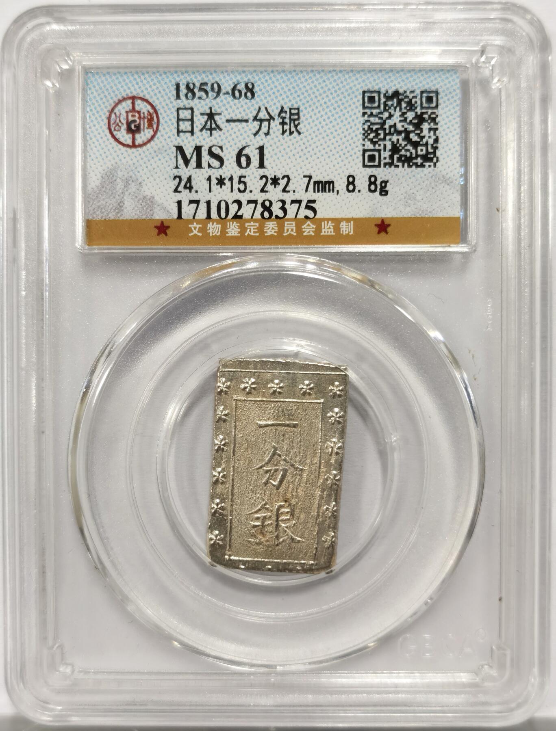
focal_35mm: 54
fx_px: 1147
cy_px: 366
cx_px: 278
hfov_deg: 27.3
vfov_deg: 35.4
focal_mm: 5.56
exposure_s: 1/100
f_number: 16
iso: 100
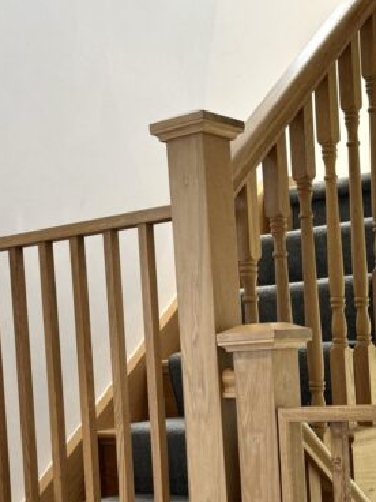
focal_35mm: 61
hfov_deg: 23.9
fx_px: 883
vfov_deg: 30.9
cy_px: 397
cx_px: 242
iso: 125
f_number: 1.78
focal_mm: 6.76
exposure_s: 1/50
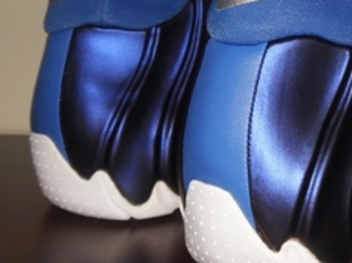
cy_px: 80
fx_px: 721
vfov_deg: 20.6
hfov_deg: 26.7
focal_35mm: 71
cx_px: 304
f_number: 8.2
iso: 100
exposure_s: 1/45
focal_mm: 6.3
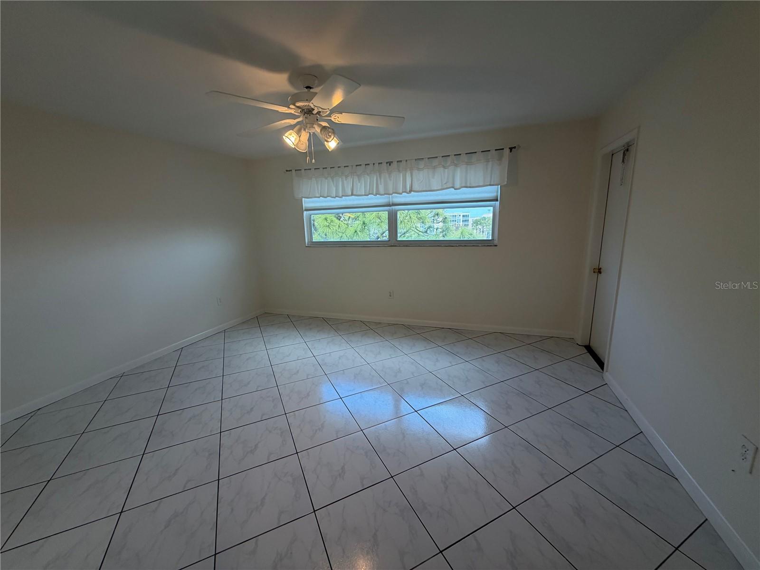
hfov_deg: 102.1
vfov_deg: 85.7
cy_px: 285
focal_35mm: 14
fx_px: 307
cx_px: 380
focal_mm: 2.22
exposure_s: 1/120
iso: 125
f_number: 2.2
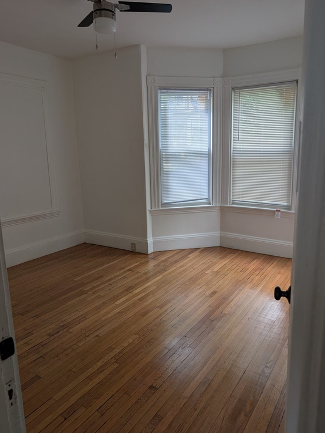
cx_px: 165
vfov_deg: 69.4
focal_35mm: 25
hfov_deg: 54.9
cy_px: 214
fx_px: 313
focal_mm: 6.9
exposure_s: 1/92.5
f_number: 1.68
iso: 63
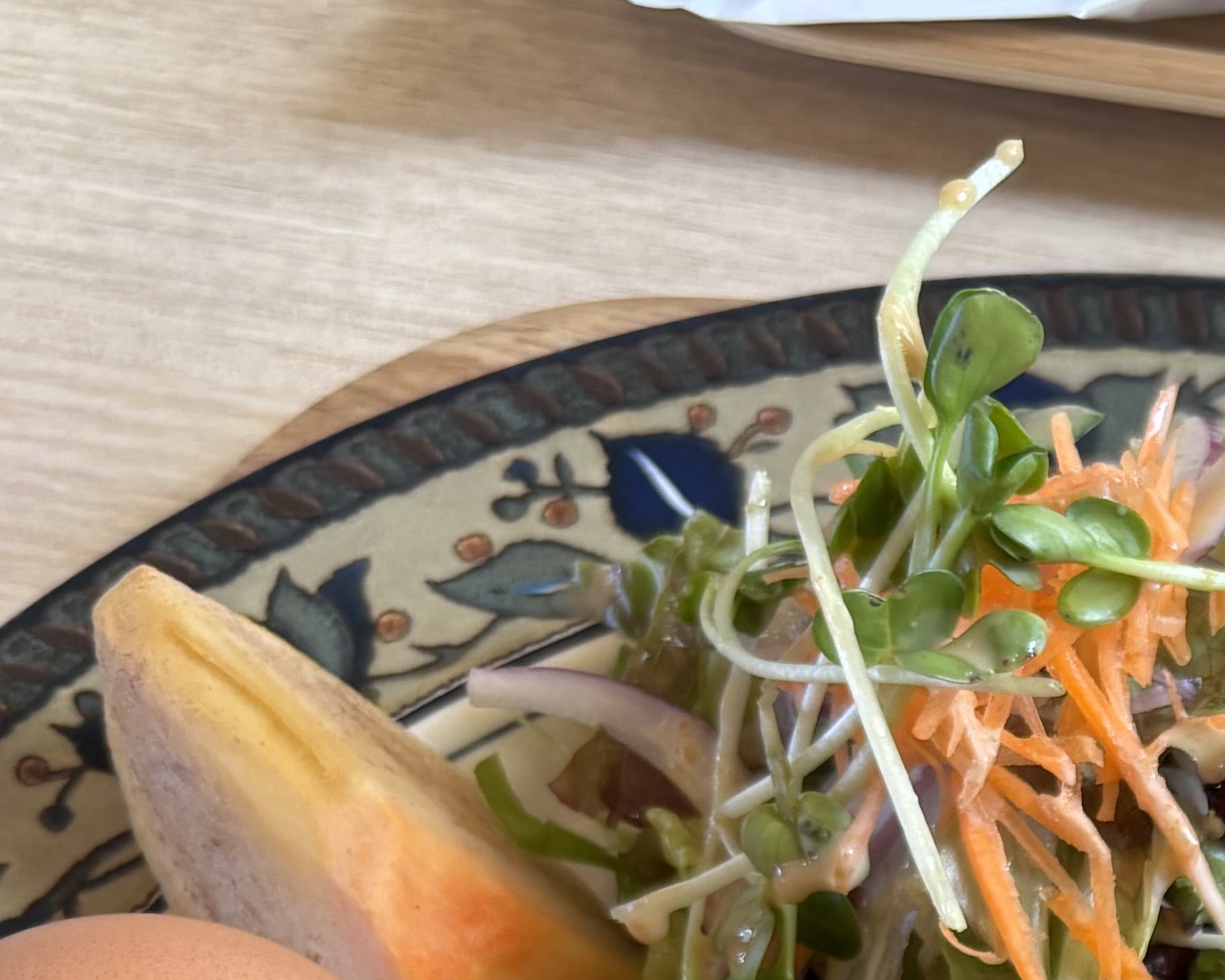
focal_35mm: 88
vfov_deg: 15.8
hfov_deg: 19.1
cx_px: 1833
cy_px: 1551
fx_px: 3191
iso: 80
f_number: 1.6
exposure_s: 1/60
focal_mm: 5.96
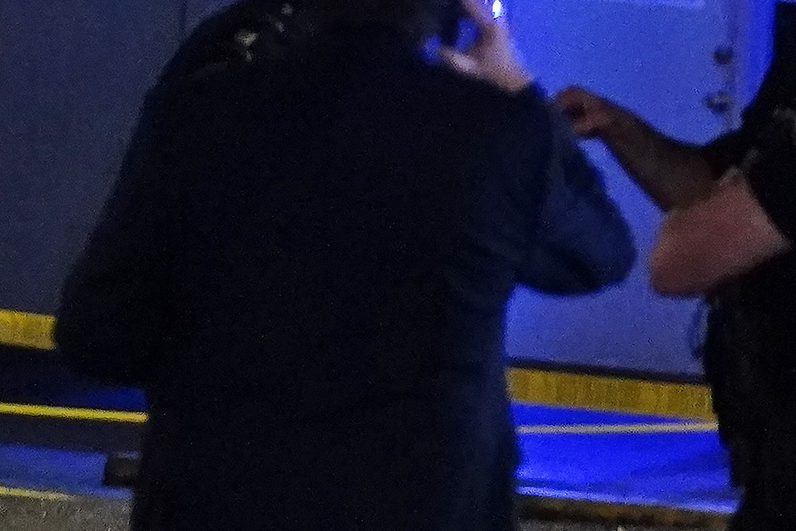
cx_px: 1284
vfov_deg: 1.5
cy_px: 33
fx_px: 20319
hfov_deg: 2.2
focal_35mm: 919
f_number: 5.6
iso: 12800
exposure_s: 1/200
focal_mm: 181
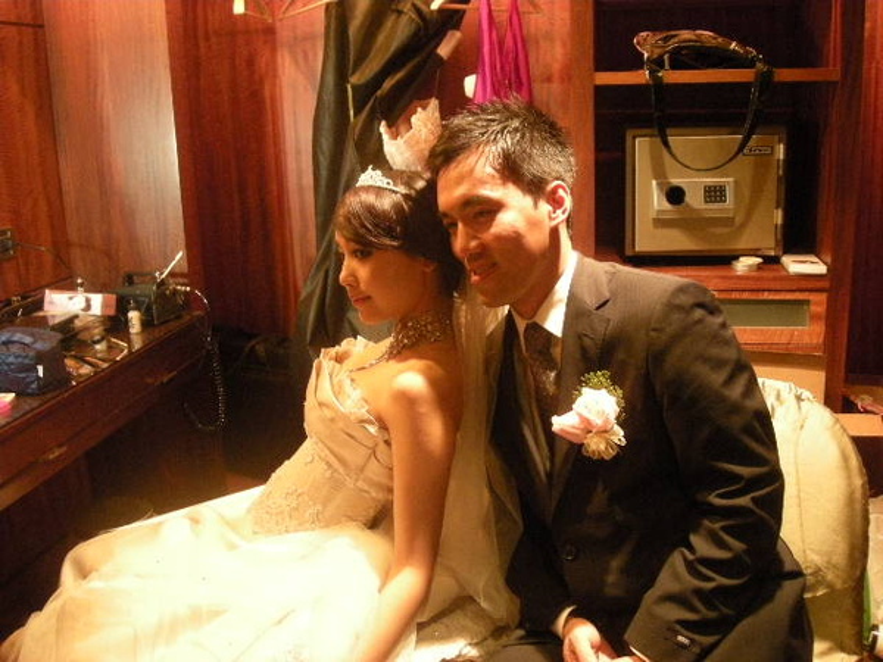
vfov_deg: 40.7
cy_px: 331
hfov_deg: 52.6
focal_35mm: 35
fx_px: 893
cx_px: 442
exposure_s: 1/9.9
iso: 400
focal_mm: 5.7
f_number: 2.8
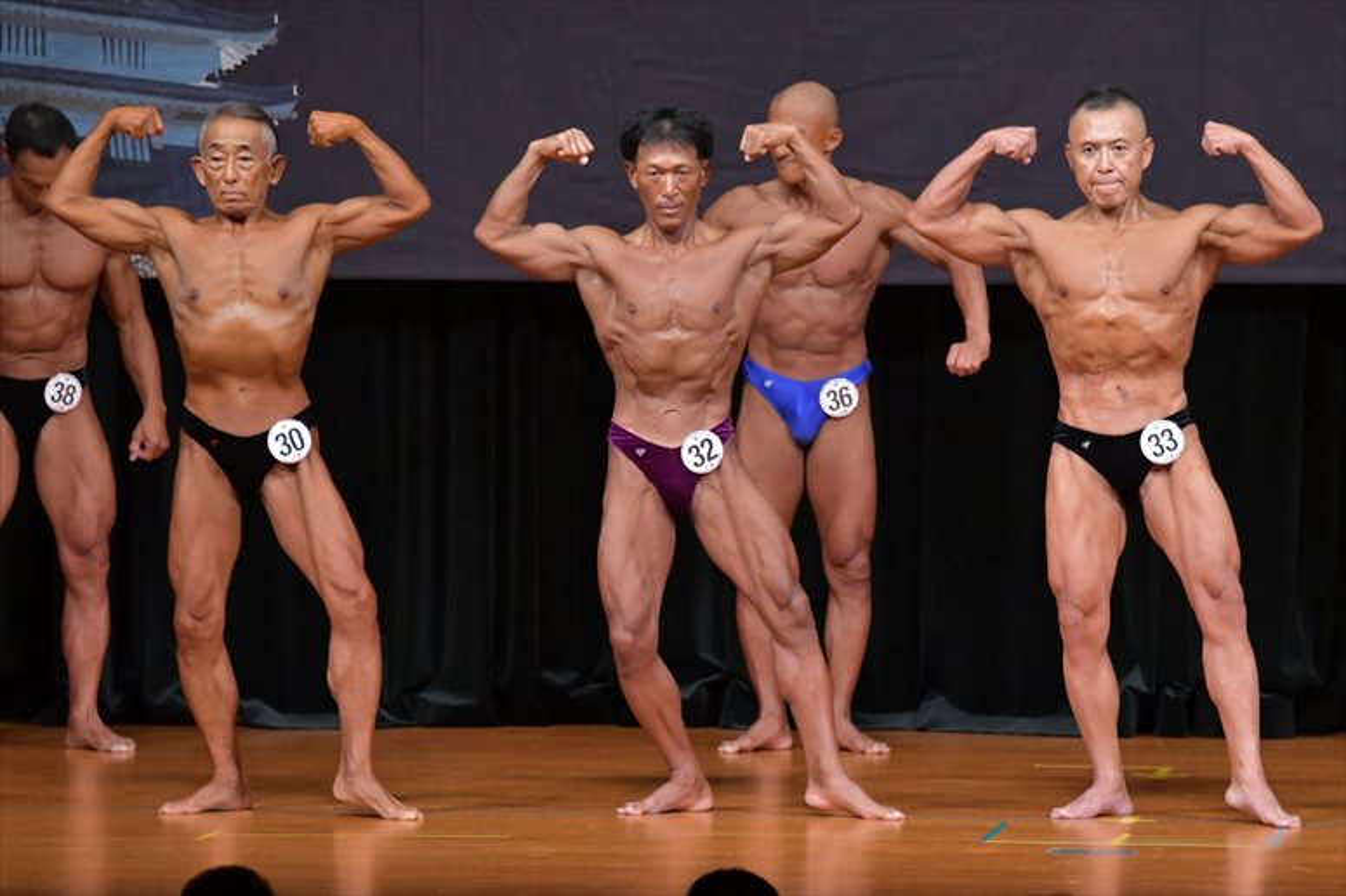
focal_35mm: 285
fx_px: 10651
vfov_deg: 4.8
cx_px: 673
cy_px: 448
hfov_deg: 7.2
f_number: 5.6
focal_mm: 190
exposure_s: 1/400
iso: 5000
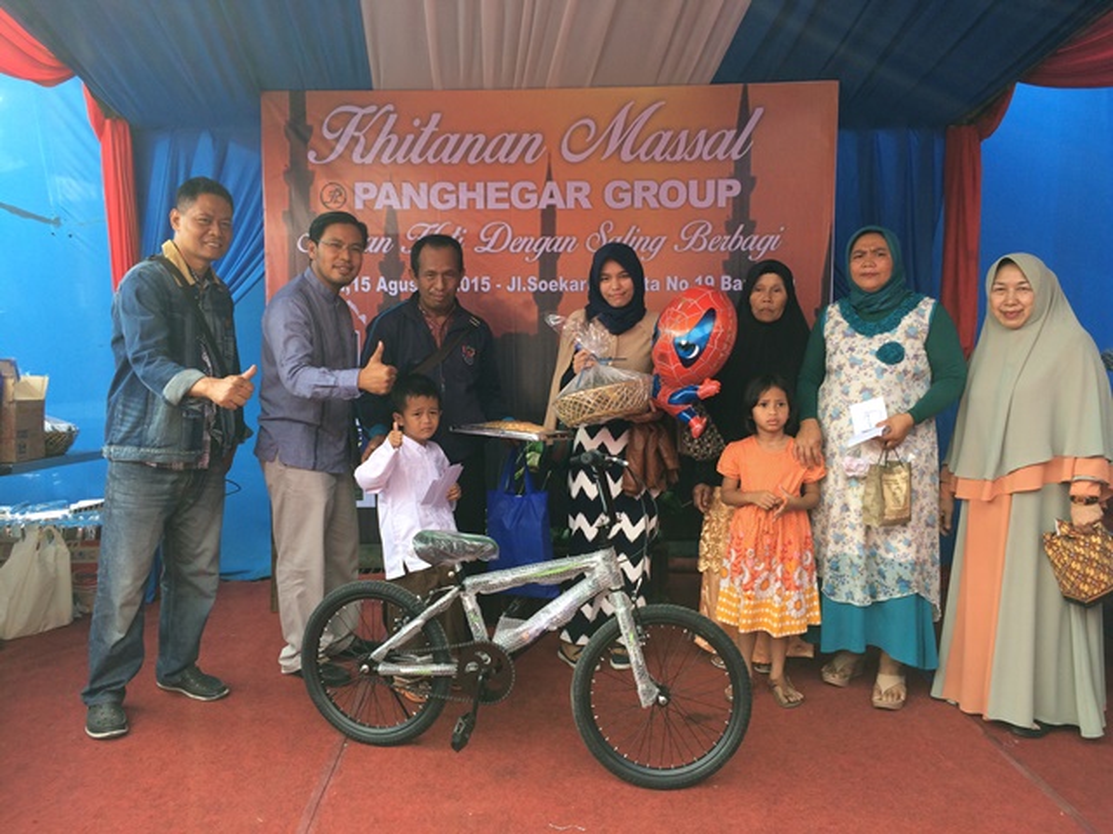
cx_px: 556
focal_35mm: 29
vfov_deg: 48.2
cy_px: 417
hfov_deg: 61.7
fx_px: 932
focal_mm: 4.15
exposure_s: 1/165
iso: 32
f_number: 2.2
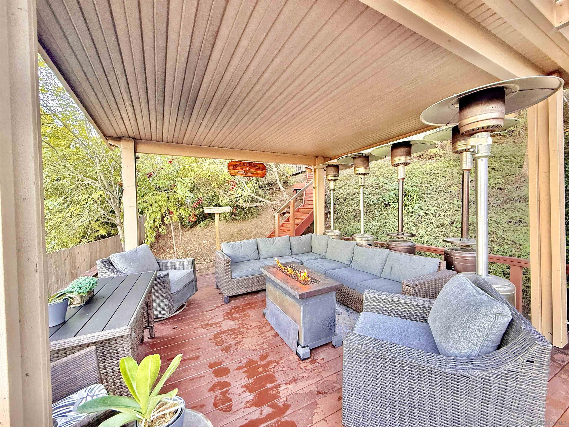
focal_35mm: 14
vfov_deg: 85.7
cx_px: 284
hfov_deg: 102.1
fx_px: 230
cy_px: 214
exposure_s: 1/78
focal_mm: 2.22
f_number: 2.2
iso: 320
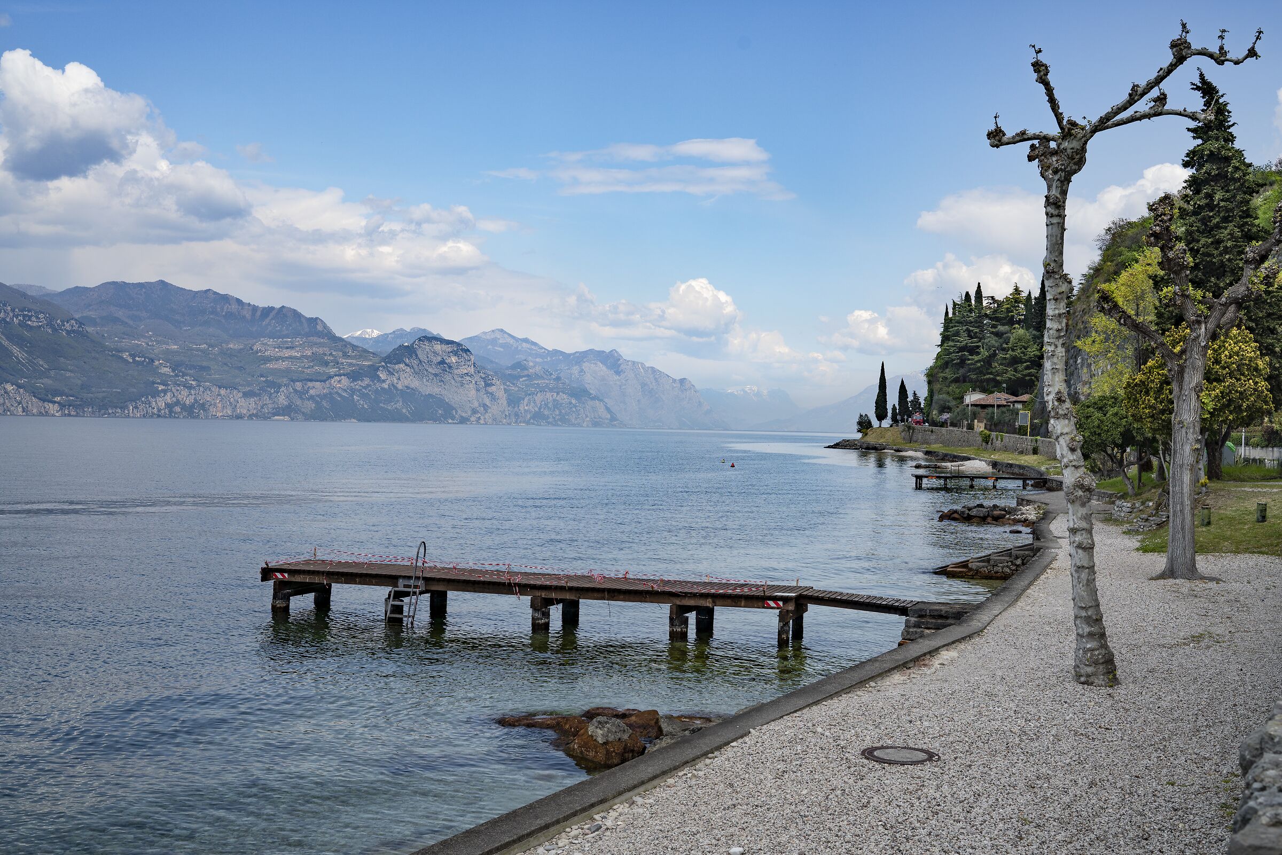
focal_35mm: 40
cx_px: 641
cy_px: 428
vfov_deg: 33.4
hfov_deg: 48.5
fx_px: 1425
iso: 100
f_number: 8
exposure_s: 1/500
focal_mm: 40
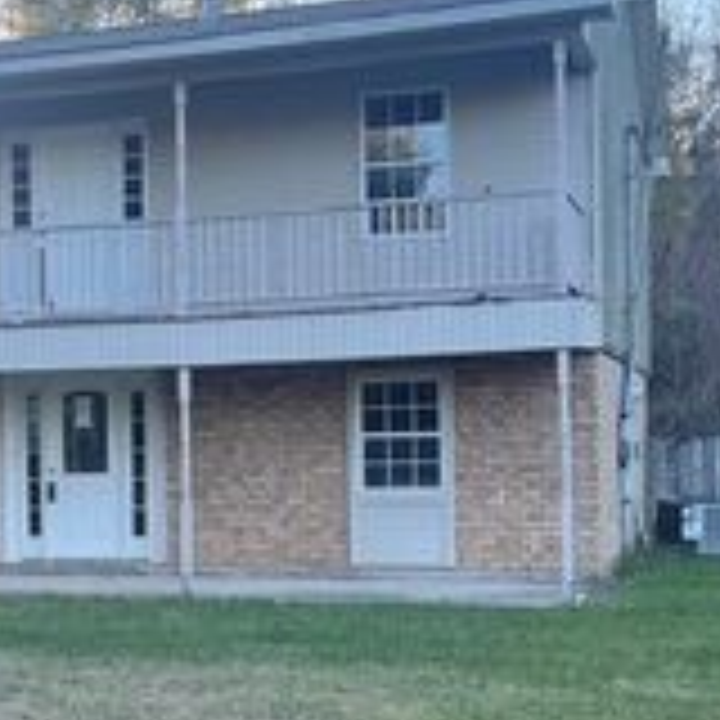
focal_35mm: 69
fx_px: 1624
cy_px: 448
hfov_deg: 24.4
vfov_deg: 24.9
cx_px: 104
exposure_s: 1/509
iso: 32
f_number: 1.6
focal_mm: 5.1
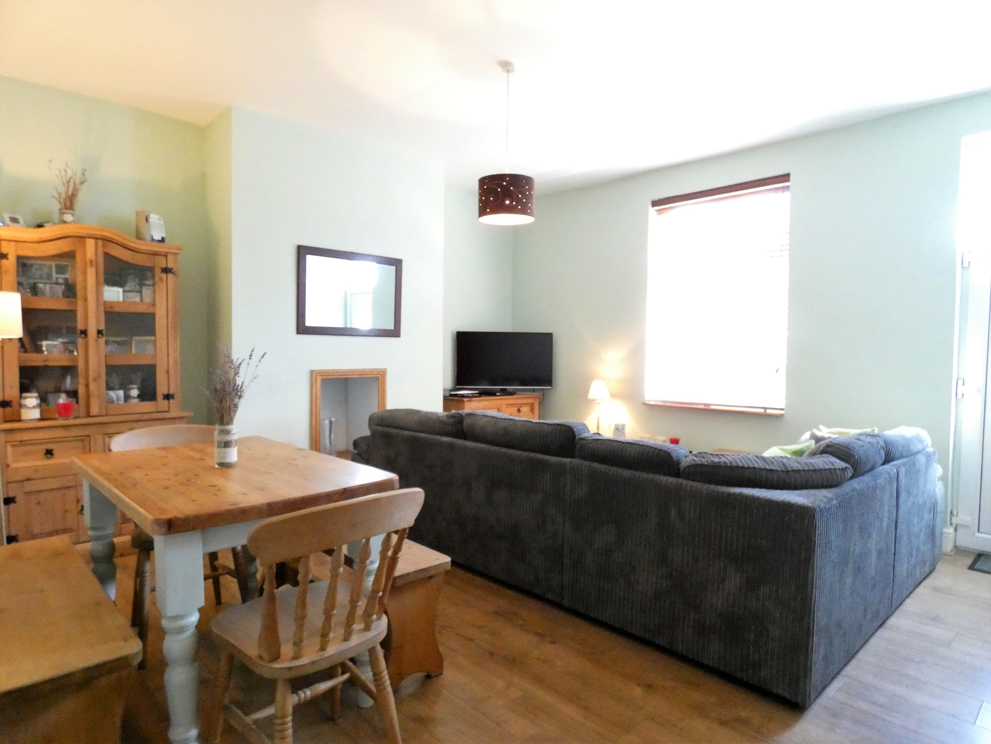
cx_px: 496
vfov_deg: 66.0
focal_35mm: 20
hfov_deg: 81.7
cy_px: 372
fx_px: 573
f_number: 2.8
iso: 1250
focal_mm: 3.6
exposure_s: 1/60
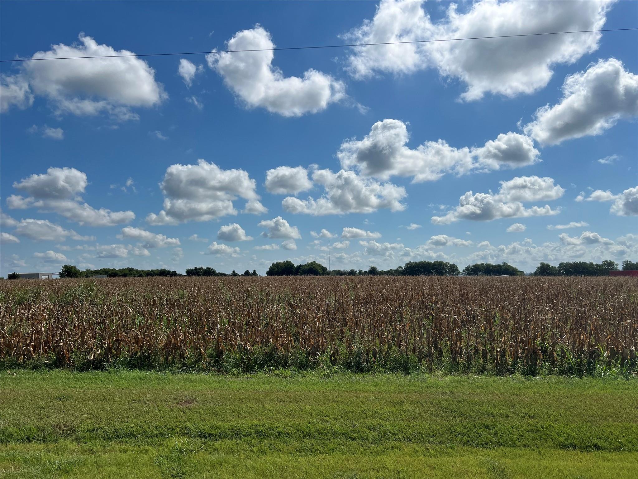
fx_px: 479
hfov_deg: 67.3
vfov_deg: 53.1
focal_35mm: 26
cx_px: 319
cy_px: 240
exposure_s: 1/12658
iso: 50
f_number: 1.5
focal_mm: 5.7
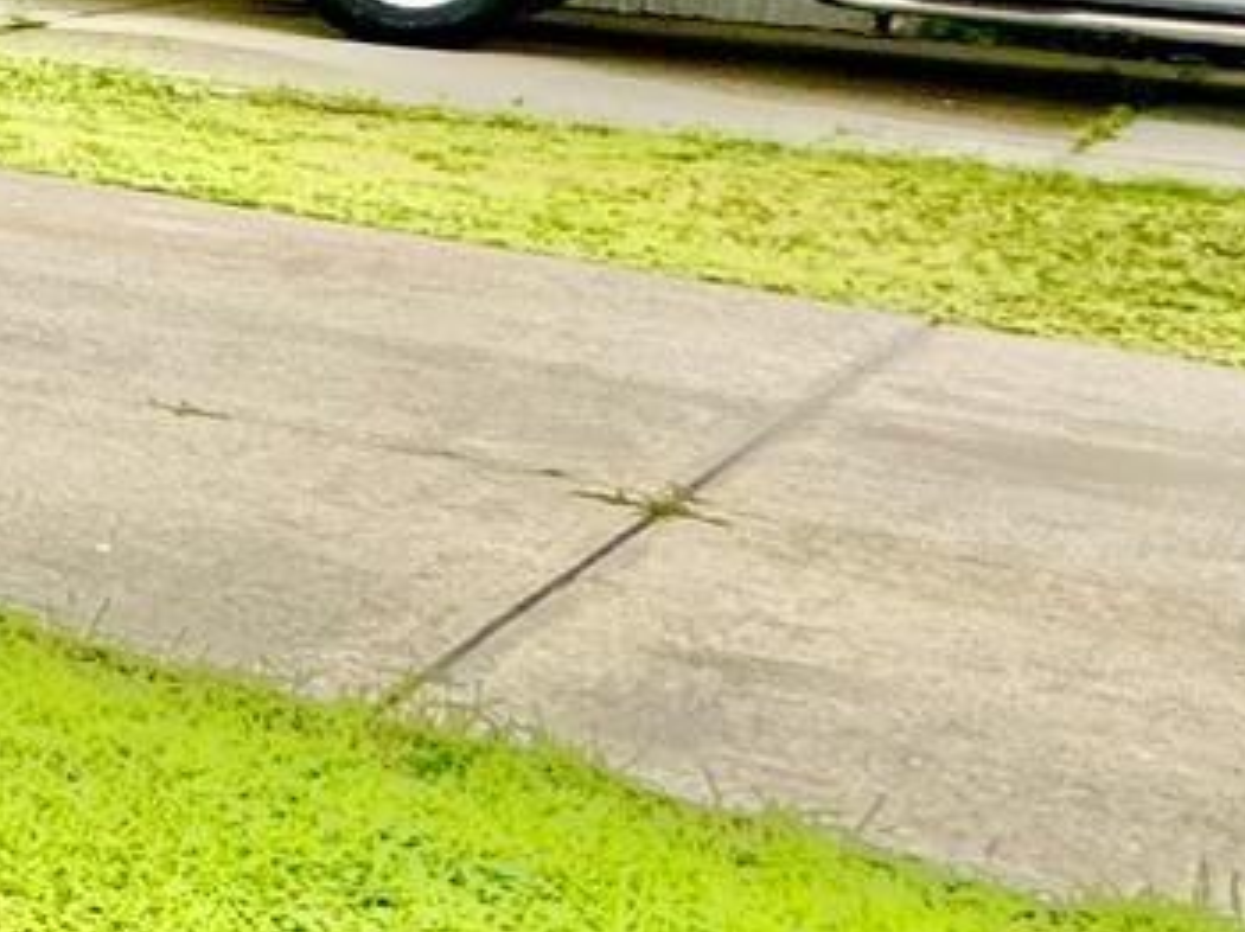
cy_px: 28
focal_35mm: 82
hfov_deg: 13.3
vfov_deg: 17.6
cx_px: -2067
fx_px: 2947
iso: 40
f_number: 2.2
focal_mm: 2.22
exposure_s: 1/314
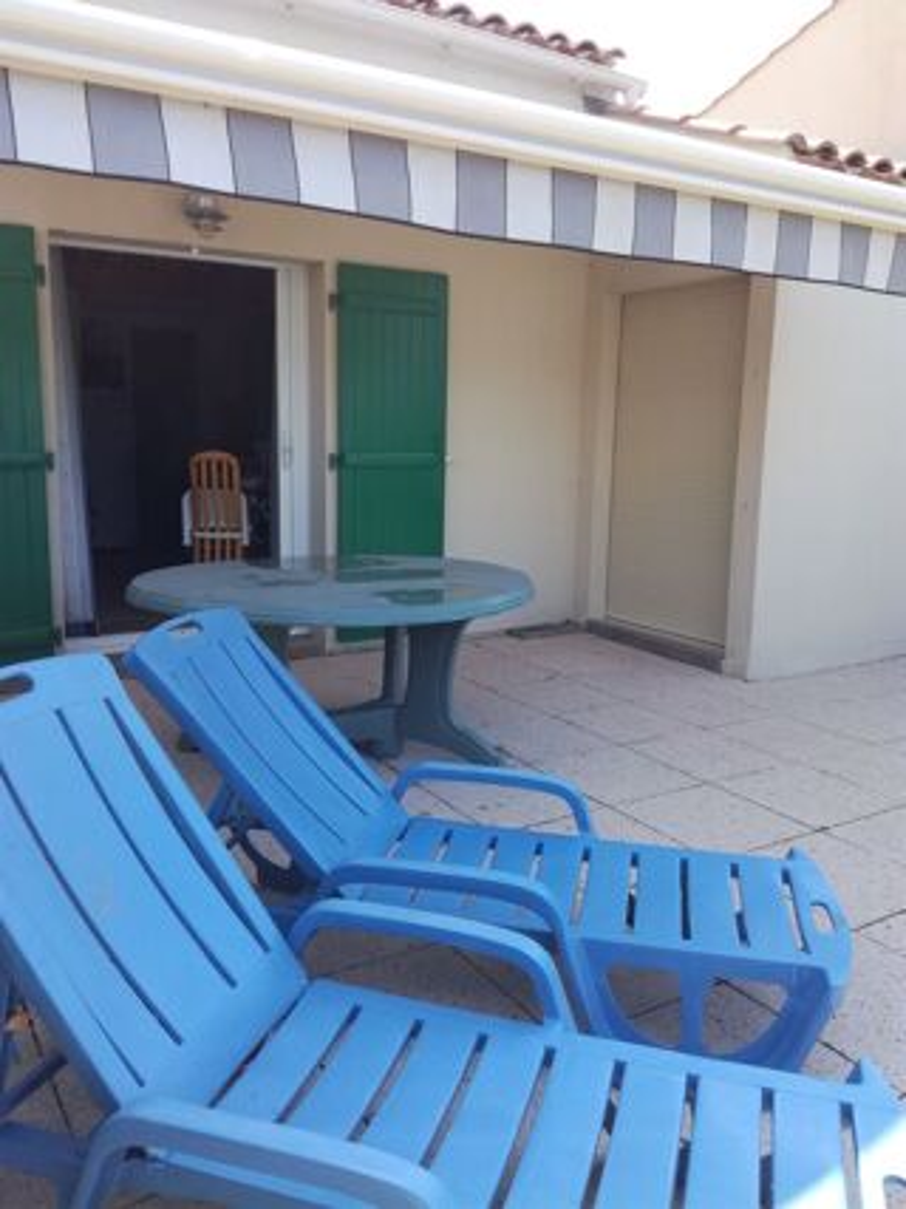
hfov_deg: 51.3
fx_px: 943
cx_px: 453
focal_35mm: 27
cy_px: 604
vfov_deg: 65.3
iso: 50
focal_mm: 3.79
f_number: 2
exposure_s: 1/362
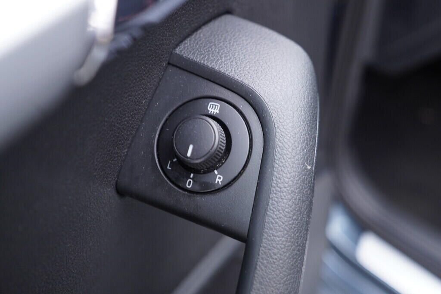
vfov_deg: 36.9
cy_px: 147
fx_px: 441
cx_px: 220
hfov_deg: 53.1
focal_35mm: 36
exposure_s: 1/40
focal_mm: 24
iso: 320
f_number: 2.8
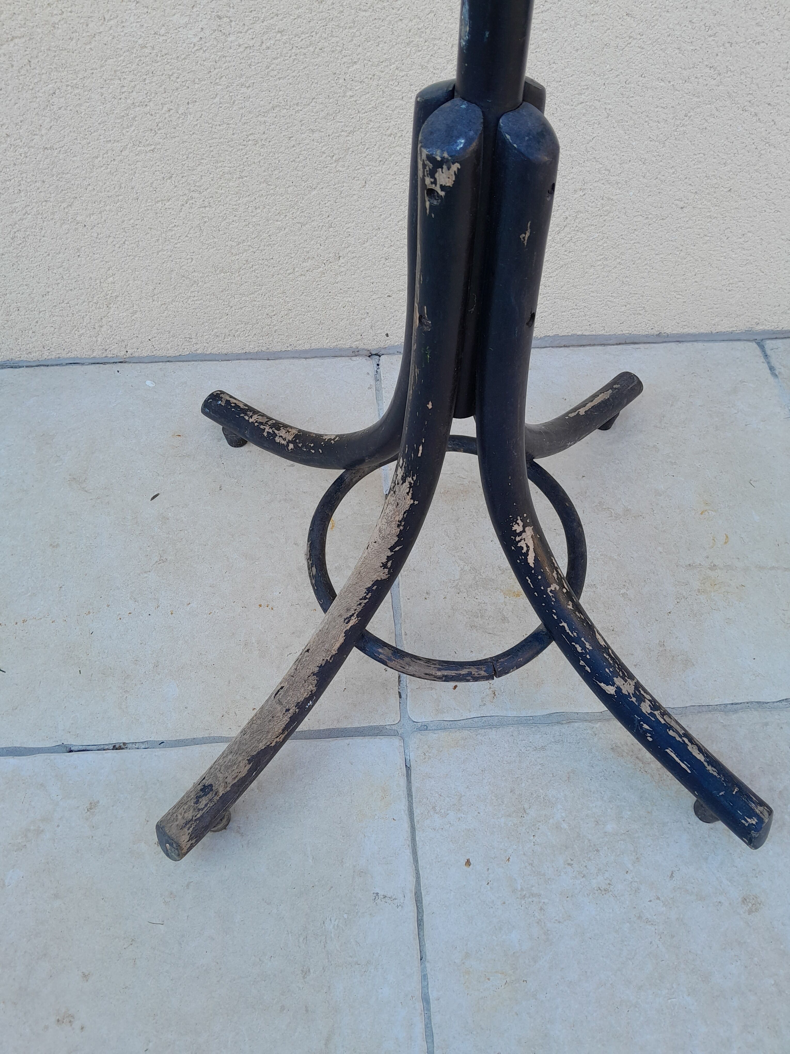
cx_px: 395
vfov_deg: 67.3
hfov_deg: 53.1
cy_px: 527
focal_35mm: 26
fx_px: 791
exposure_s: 1/100
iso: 40
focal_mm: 3.98
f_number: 1.8
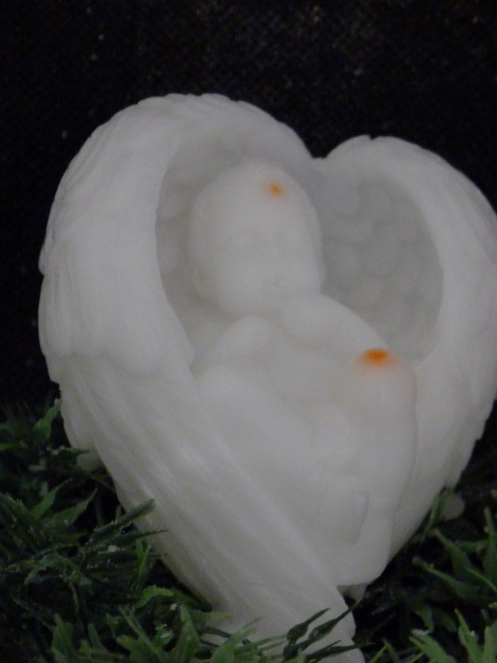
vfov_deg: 17.7
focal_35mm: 111
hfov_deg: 13.3
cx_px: 248
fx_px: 2125
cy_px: 332
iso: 800
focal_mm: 20.1
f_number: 3.5
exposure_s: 1/8
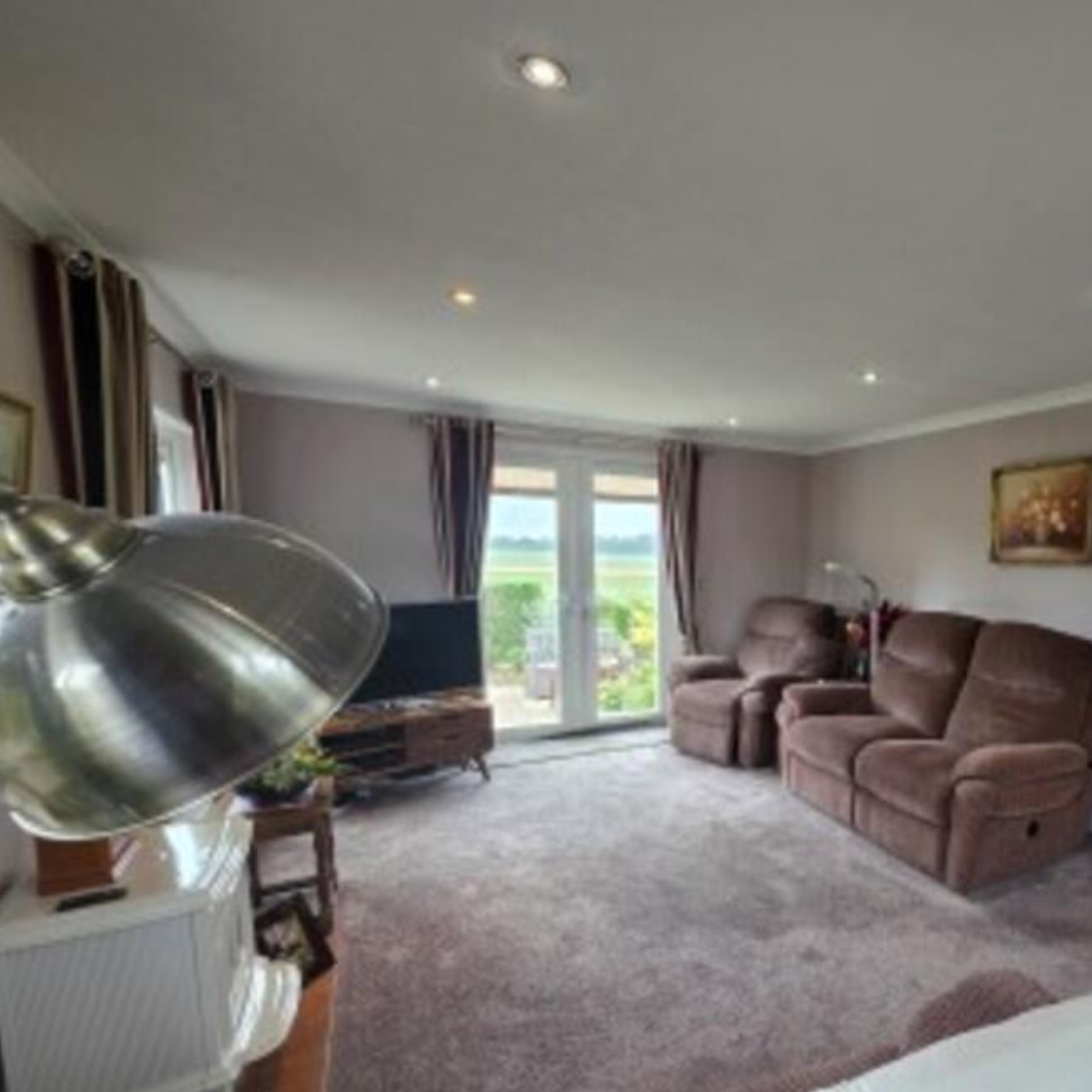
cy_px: 640
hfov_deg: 74.3
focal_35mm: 18
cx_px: 833
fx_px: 642
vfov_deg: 80.0
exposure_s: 1/100
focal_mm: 2.2
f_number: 1.9
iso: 125
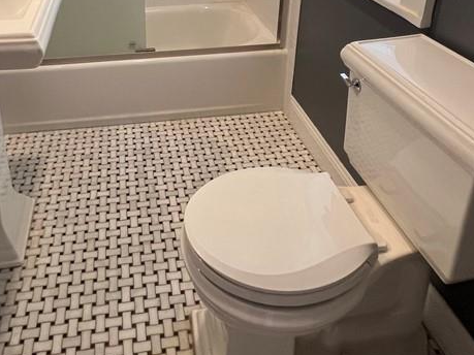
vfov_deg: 42.2
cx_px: 181
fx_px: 397
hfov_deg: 60.9
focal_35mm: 29
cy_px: 5
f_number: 1.8
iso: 160
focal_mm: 1.57
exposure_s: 1/60
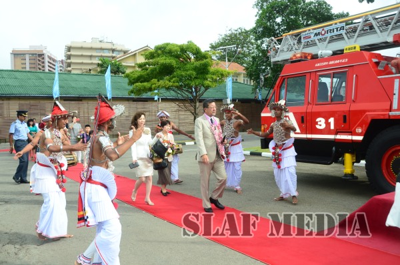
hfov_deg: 57.3
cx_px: 200
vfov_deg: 39.8
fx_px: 366
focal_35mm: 33
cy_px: 132
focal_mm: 22
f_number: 8
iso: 250
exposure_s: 1/200
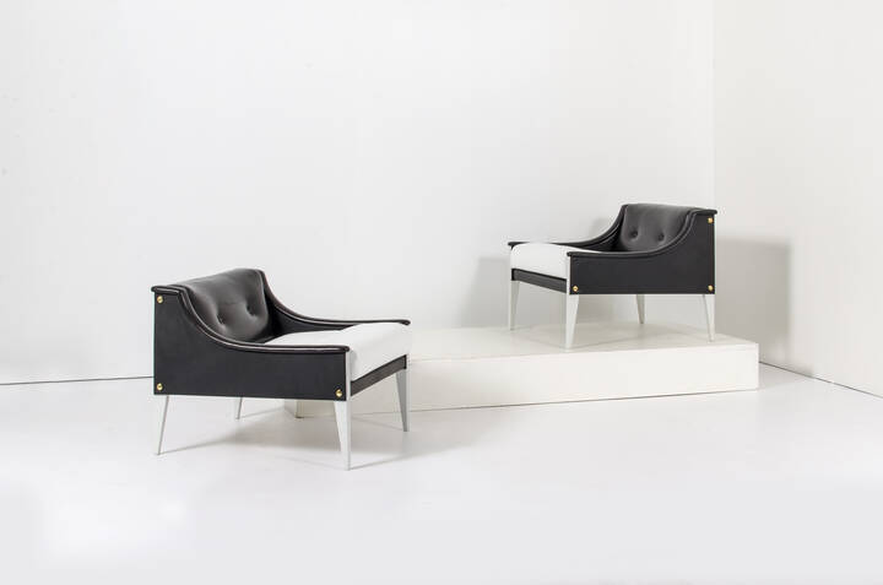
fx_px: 1285
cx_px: 442
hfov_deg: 37.9
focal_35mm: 52
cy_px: 292
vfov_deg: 25.6
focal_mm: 35
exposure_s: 1/200
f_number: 16
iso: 100
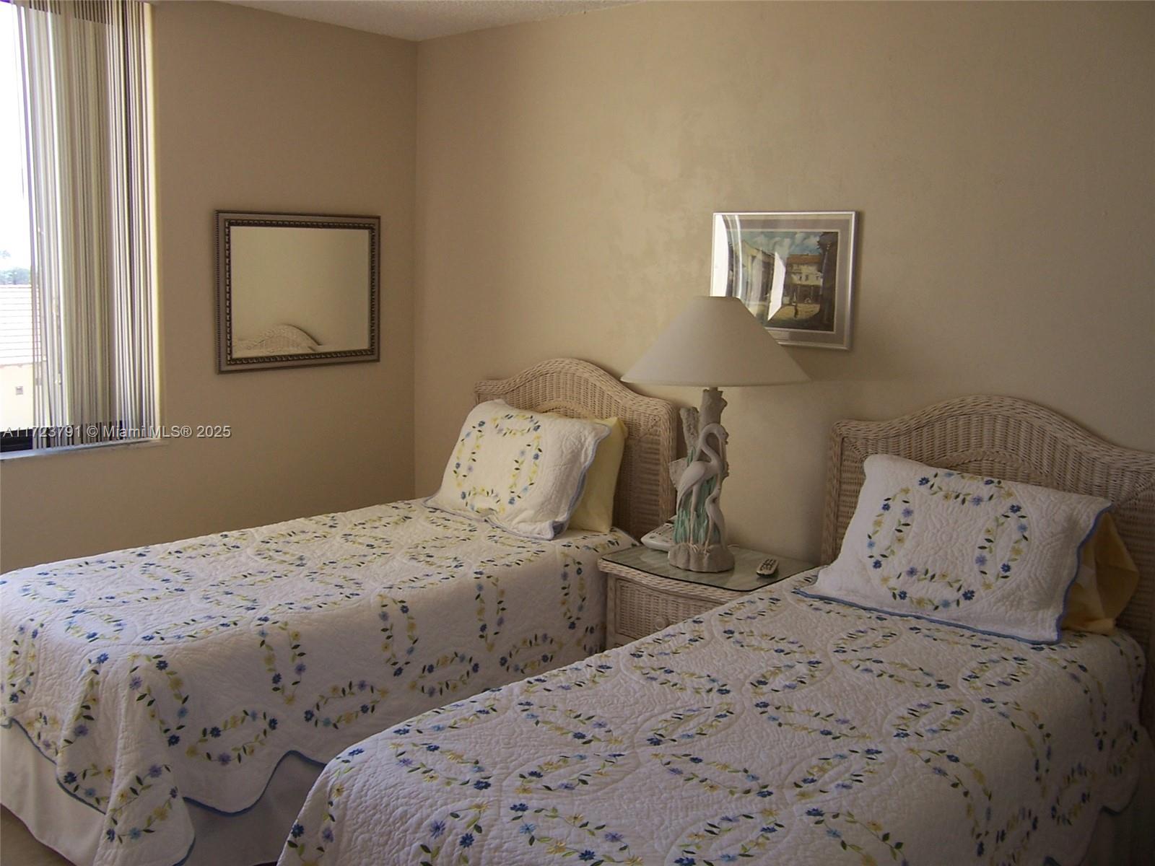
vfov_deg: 42.9
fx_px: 1101
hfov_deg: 55.4
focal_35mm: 33
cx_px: 578
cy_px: 433
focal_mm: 5.5
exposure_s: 1/60
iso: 80
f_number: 3.4
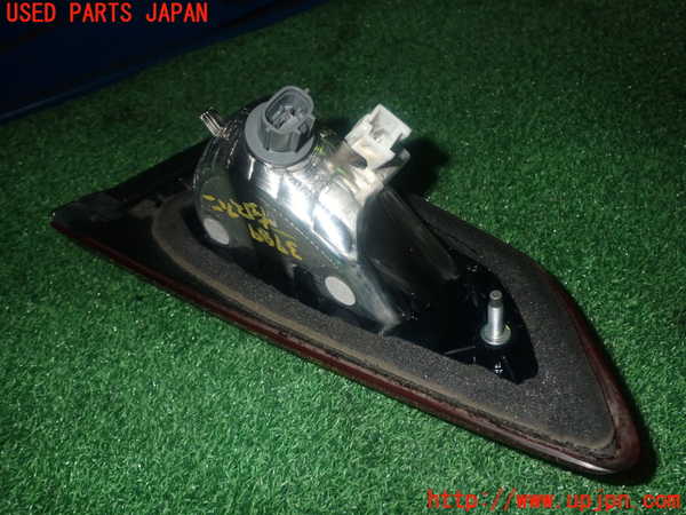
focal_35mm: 32
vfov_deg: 44.2
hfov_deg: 56.8
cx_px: 343
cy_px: 258
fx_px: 634
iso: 200
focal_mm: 5.79
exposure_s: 1/30
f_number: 7.1
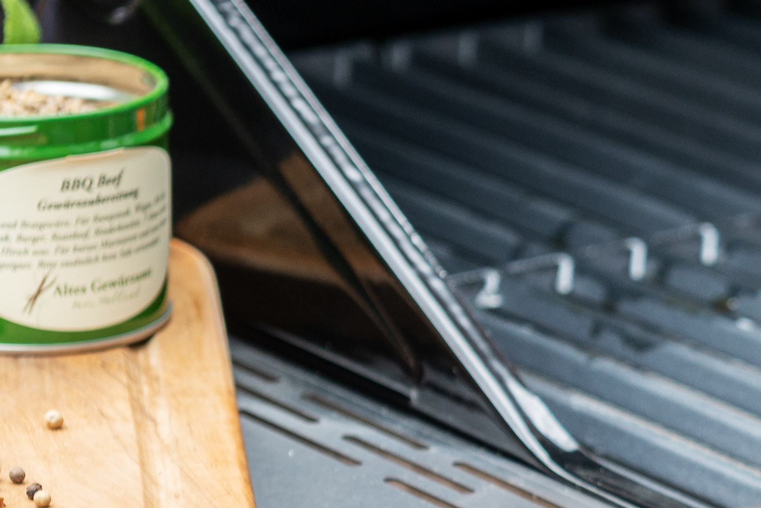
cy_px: 554
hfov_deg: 6.8
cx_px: 935
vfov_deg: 4.6
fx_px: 6322
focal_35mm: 299
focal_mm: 70
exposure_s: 1/200
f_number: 4.5
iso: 250
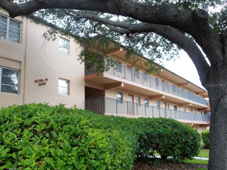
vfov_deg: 36.8
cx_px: 114
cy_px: 85
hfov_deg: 47.9
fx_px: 256
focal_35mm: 39
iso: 100
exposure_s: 1/30
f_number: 4.5
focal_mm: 6.9
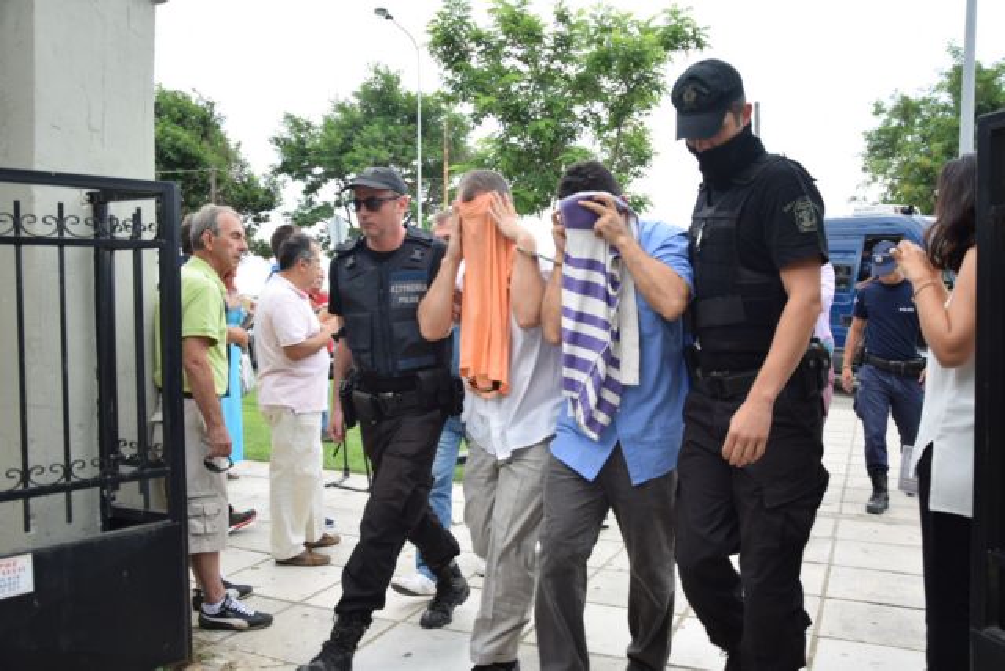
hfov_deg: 59.5
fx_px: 880
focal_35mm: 32
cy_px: 336
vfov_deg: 41.7
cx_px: 502
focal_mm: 21
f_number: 4
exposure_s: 1/200
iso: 100
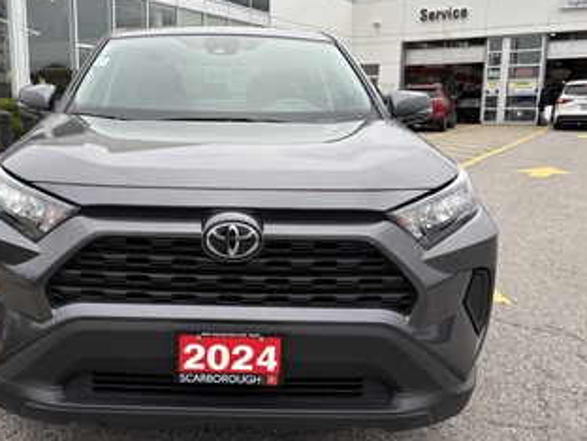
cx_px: 220
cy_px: 214
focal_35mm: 35
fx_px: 594
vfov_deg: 40.7
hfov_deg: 52.1
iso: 50
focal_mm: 5.96
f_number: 1.6
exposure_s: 1/604
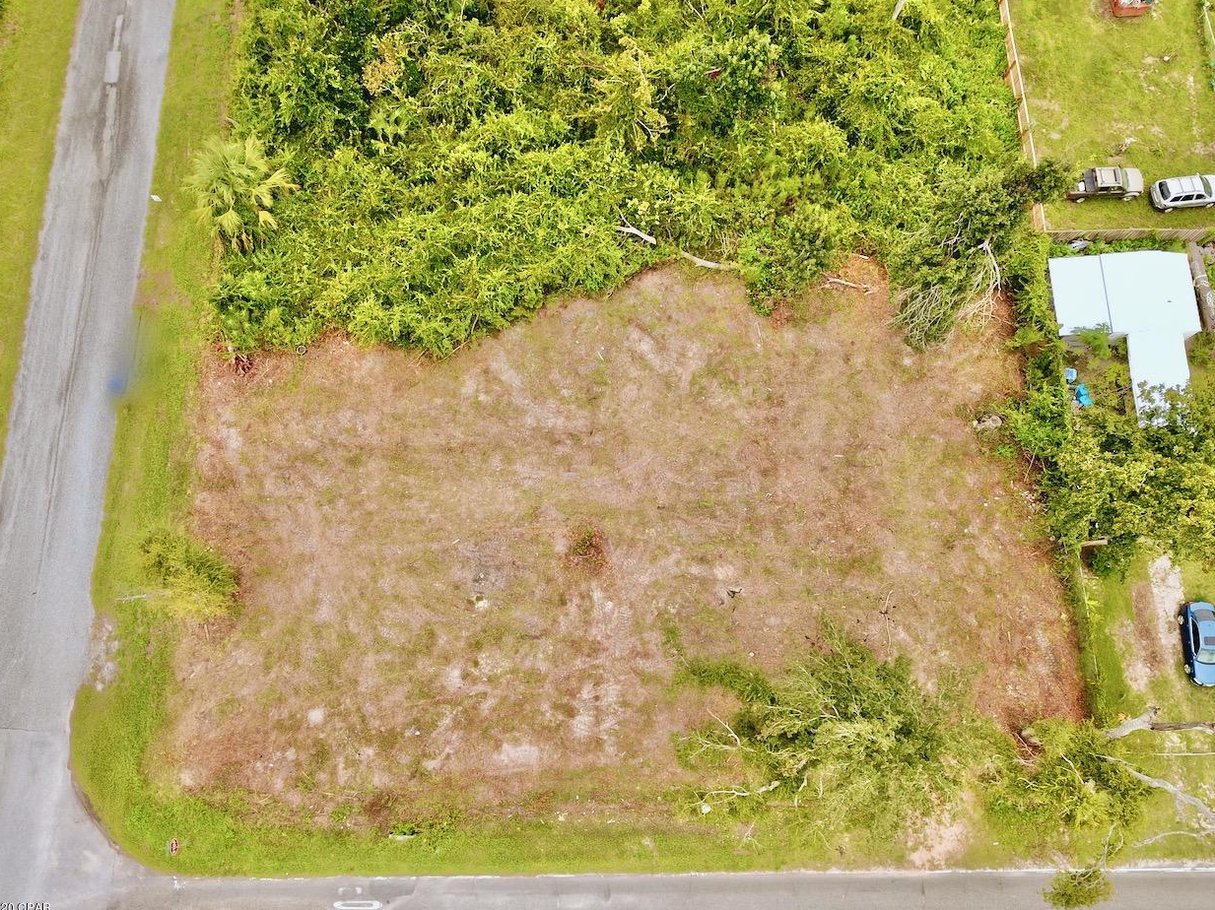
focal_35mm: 27
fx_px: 947
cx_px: 603
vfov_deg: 51.3
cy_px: 468
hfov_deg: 65.3
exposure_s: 1/404
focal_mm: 4.73
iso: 100
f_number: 2.2
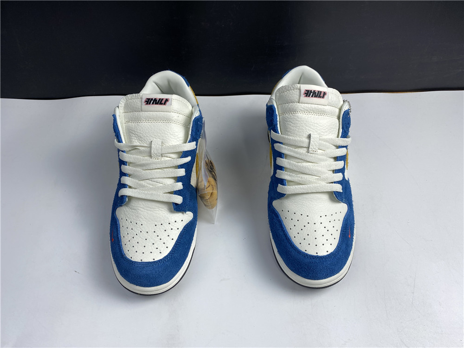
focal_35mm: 26
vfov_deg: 53.1
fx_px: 349
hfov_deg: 67.3
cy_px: 174
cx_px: 232
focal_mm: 4.25
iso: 40
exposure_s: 1/100
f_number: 1.8
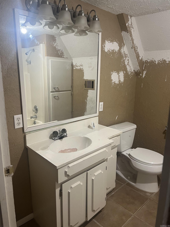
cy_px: 114
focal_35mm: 26
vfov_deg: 67.3
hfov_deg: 53.1
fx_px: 170
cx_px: 85
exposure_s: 1/60
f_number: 1.5
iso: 160
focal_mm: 5.7
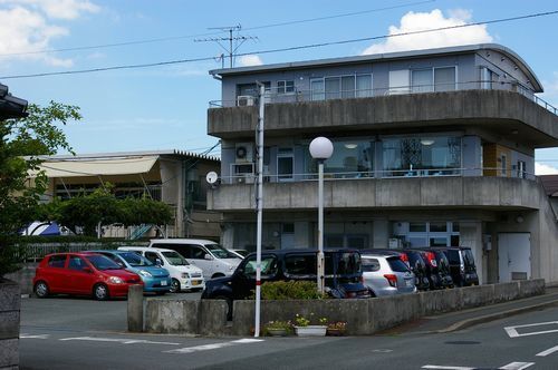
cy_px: 185
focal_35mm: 60
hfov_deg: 33.4
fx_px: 929
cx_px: 279
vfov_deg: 22.6
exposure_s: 1/250
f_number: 9.5
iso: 200
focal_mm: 40
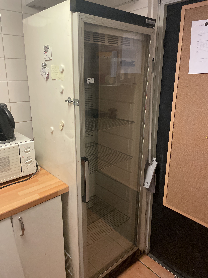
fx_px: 208
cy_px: 139
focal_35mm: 26
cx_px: 104
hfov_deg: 53.1
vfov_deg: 67.3
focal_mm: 4.2
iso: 400
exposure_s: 1/50
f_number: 1.6
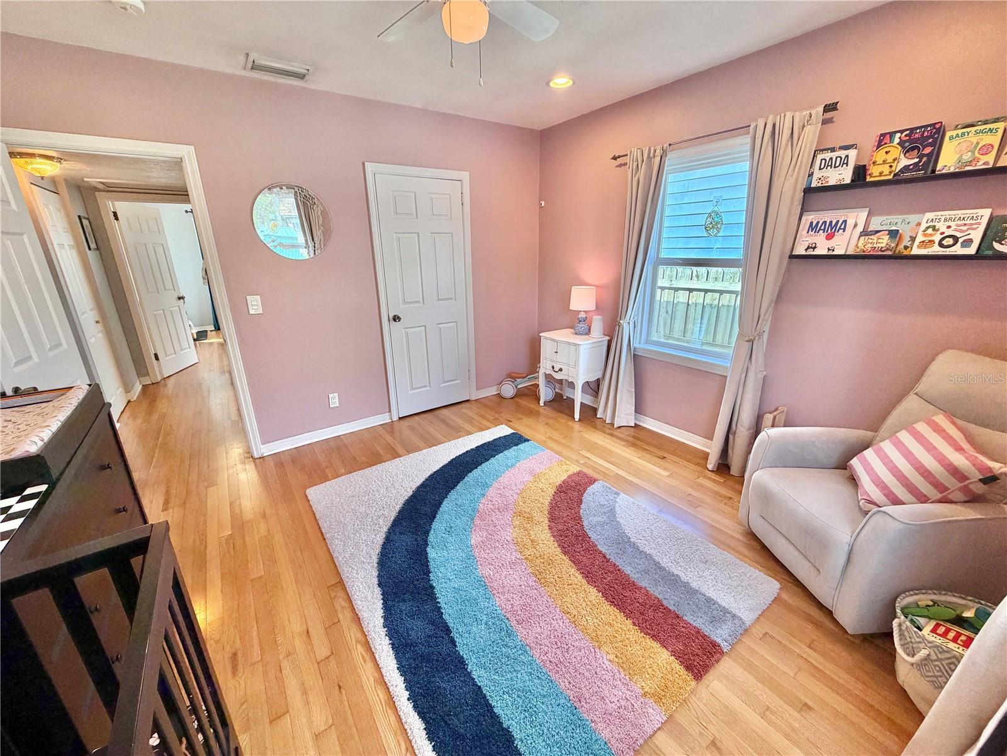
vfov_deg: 85.7
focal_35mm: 14
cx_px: 504
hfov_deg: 102.1
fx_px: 407
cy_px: 378
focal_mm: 2.22
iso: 160
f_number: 2.2
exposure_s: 1/60
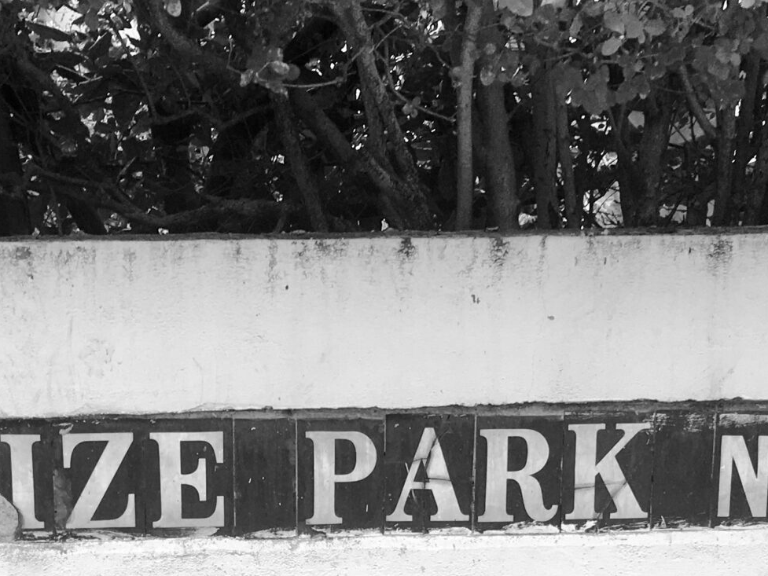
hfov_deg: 25.6
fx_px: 1686
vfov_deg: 18.8
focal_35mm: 76
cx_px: 292
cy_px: 584
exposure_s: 1/100
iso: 25
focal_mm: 4.15
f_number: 2.2
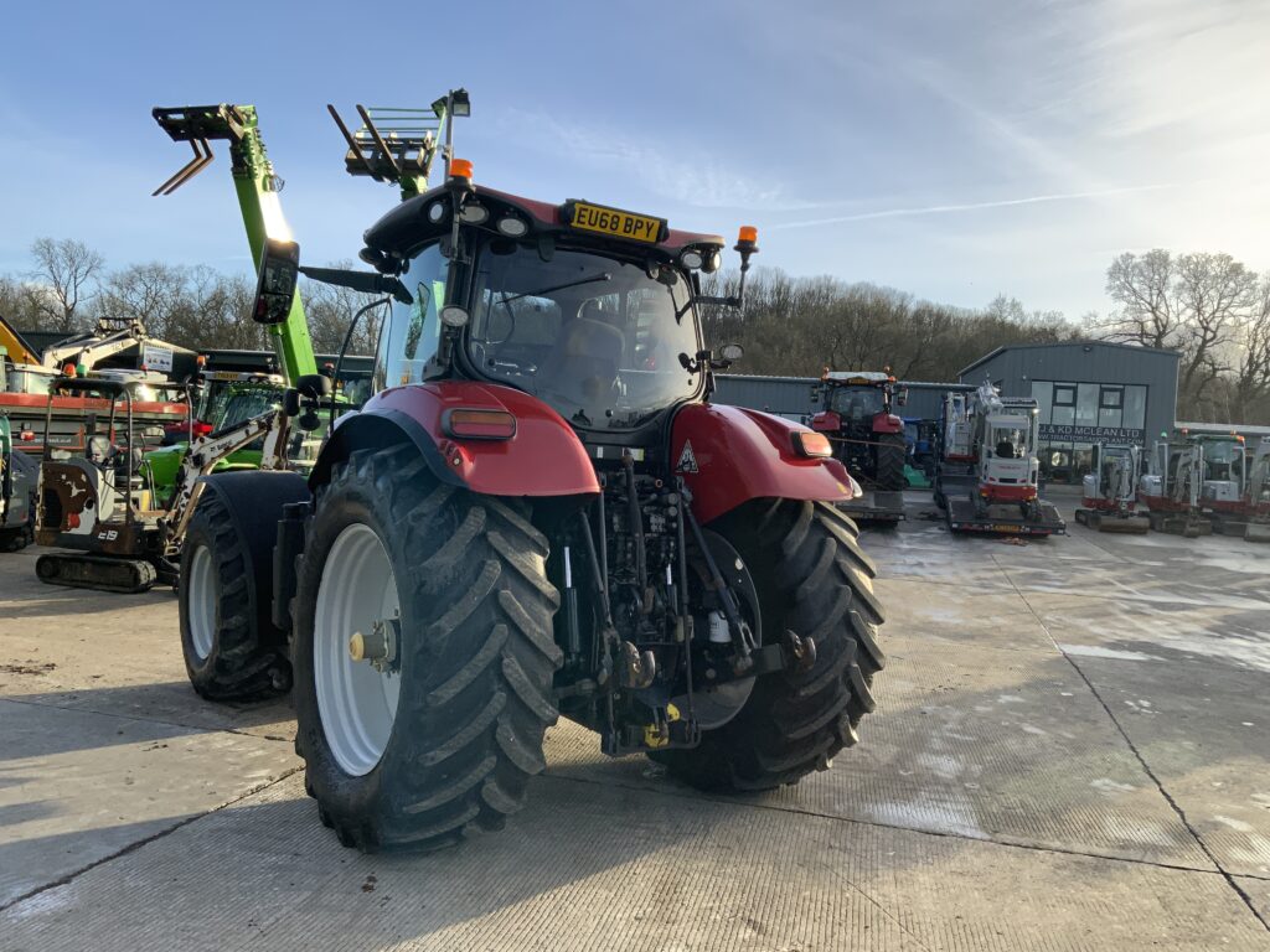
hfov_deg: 61.7
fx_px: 1064
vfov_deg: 48.2
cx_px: 635
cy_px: 476
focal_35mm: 29
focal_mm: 3
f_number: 1.8
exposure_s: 1/691
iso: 16
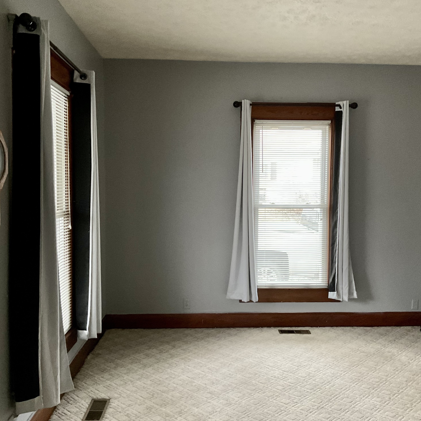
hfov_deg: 47.2
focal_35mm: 35
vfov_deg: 47.2
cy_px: 210
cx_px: 230
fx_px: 482
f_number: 1.8
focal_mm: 3
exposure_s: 1/30
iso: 400
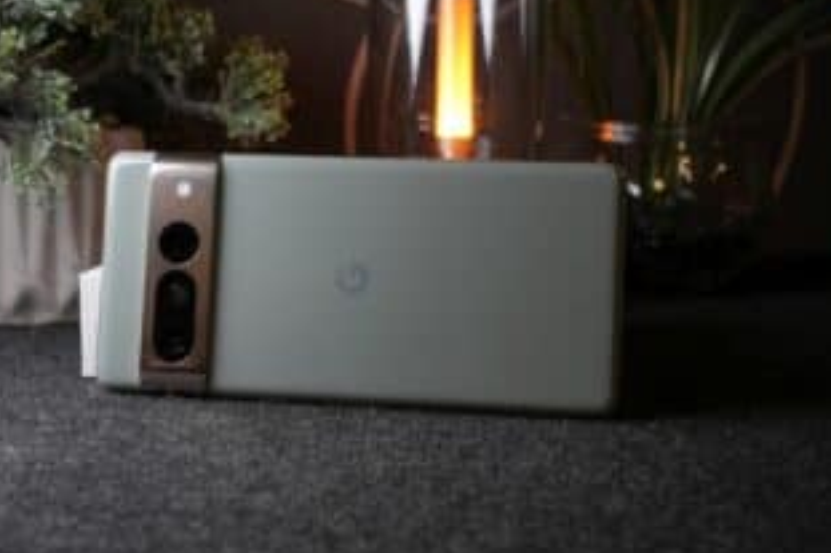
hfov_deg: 36.8
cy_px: 275
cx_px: 363
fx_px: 1246
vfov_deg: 25.0
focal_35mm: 54
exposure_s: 1/50
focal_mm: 43
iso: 320
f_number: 7.1
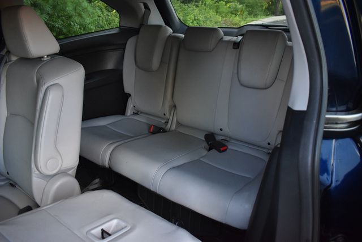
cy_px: 121
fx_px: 272
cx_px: 181
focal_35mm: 27
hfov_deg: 67.4
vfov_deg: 48.0
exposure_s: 1/125
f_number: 3.5
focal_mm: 18
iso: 1400
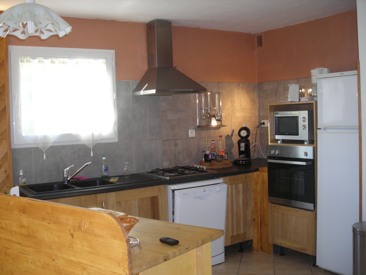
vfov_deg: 37.7
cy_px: 138
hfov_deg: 49.0
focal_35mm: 38
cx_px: 183
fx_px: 402
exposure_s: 1/30
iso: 126
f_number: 3.2
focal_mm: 6.3
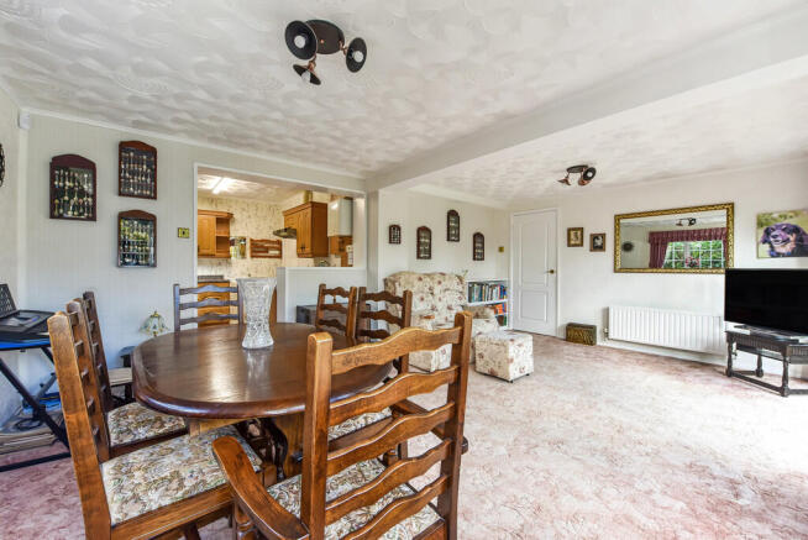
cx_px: 404
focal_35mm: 14
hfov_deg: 104.2
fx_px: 314
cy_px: 270
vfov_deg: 81.3
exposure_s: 1/50
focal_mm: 14
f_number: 7.1
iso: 400
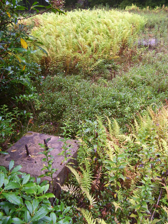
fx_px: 233
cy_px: 108
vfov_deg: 51.3
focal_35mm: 36
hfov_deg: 39.7
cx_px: 85
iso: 80
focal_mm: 5.6
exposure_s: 1/125
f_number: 2.7
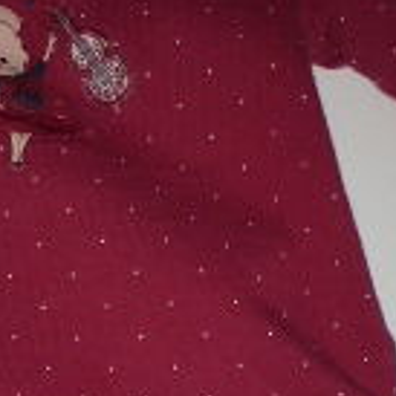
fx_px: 1281
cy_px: 619
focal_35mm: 99
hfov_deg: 17.1
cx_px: -12
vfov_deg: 15.9
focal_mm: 4.3
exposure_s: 1/60
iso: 100
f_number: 3.3
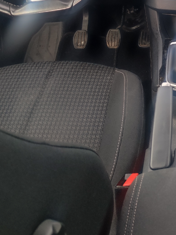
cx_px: 183
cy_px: 13
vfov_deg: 43.6
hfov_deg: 33.9
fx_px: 258
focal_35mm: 38
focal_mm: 4.74
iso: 199
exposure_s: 1/50
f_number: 1.79
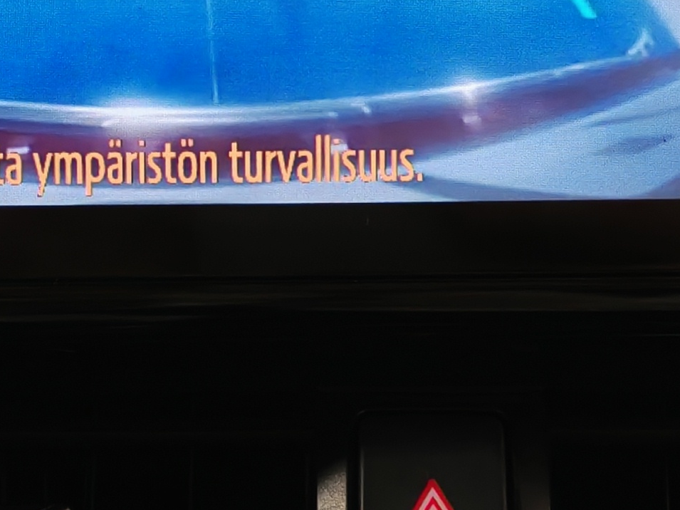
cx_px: 253
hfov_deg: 14.8
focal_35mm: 133
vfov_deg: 11.1
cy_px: 381
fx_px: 2612
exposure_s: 1/100
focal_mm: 6.12
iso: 1250
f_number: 1.9
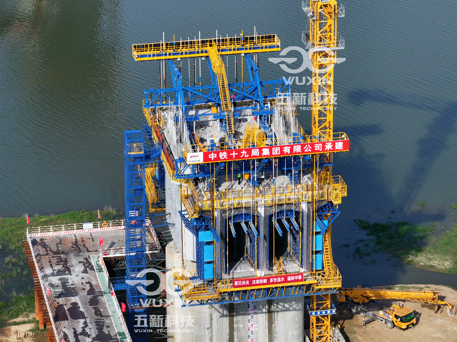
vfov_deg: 8.9
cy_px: 171
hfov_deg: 11.9
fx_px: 2192
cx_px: 228
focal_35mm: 166
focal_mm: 30.71
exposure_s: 1/800
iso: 100
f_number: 3.4
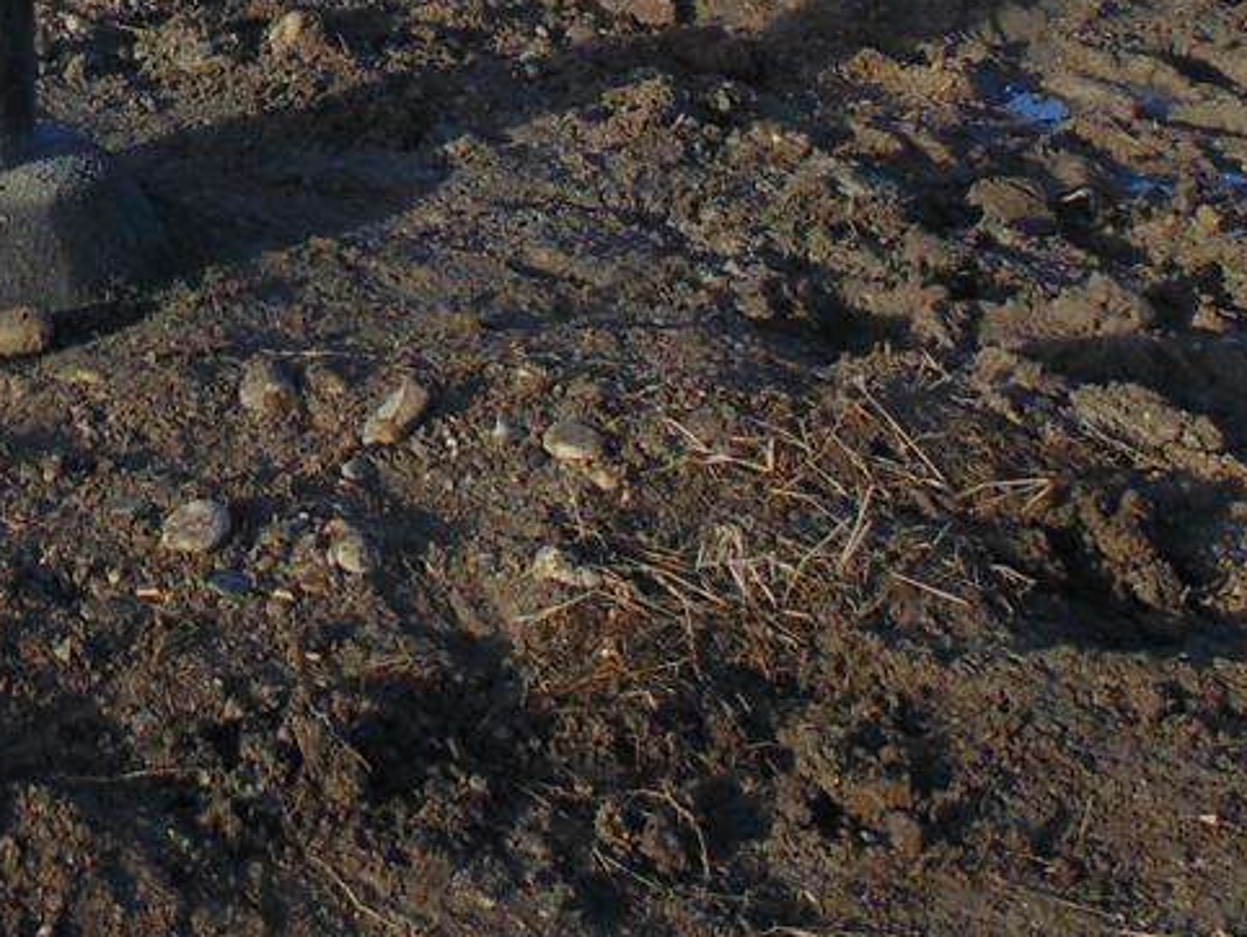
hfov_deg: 24.7
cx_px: -153
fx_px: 2631
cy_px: -445
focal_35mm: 73
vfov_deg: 18.1
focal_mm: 4
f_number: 3.1
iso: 80
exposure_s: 1/640
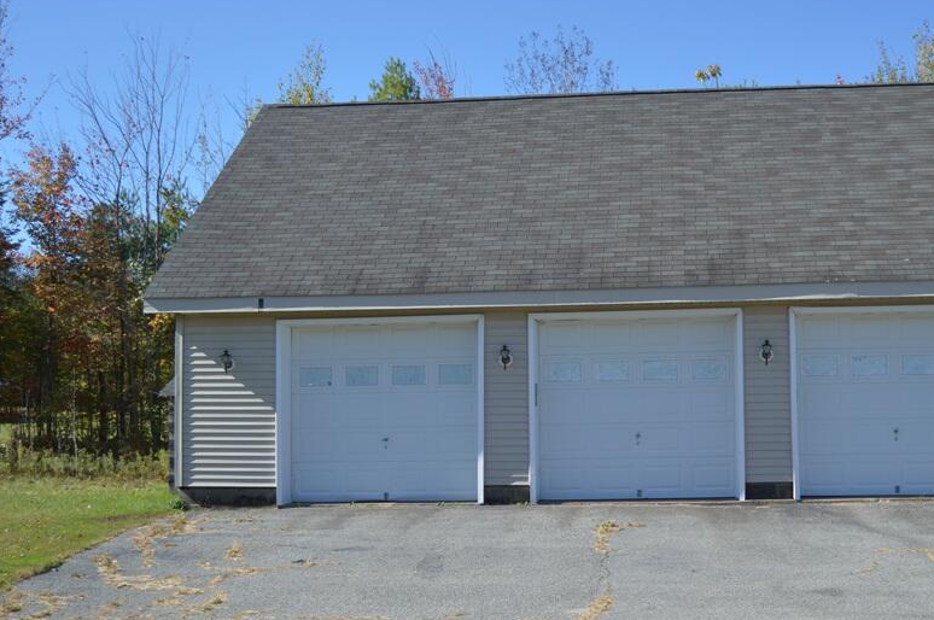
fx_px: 1183
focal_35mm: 46
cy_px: 321
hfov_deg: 42.9
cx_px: 561
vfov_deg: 29.4
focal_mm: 23
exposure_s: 1/800
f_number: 3.8
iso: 100
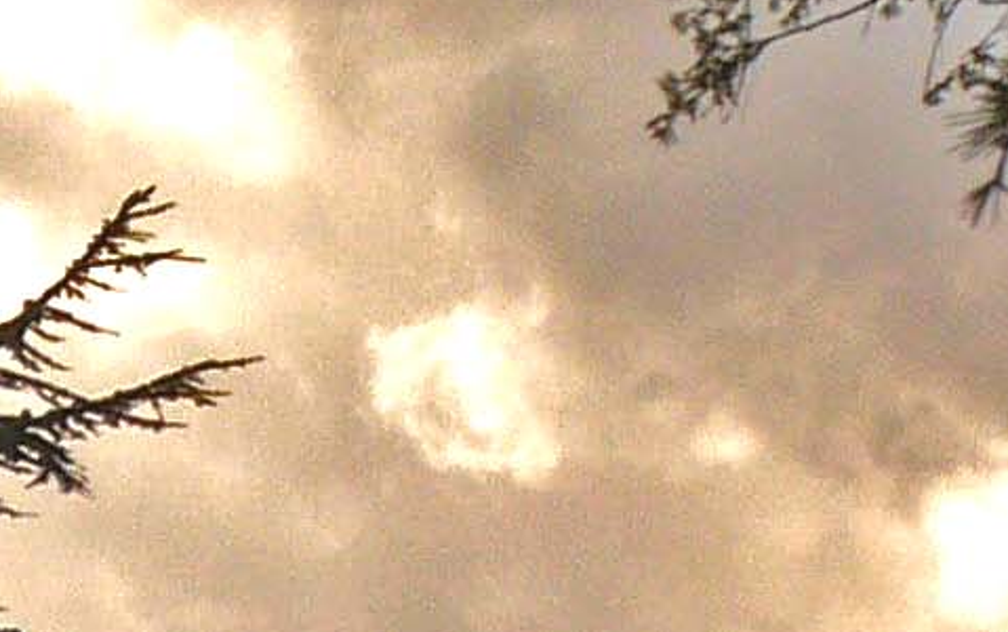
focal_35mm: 535
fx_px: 14706
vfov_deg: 2.5
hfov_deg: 3.9
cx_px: -1383
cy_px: 900
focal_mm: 17.5
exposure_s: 1/500
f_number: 8
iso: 50
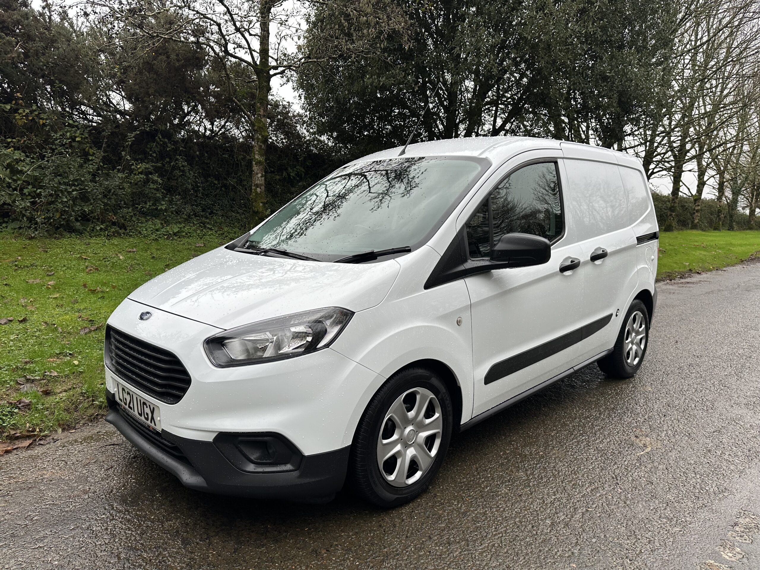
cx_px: 380
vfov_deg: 56.8
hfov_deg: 71.6
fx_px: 527
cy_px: 285
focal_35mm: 24
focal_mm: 6.86
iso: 64
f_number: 1.78
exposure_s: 1/208
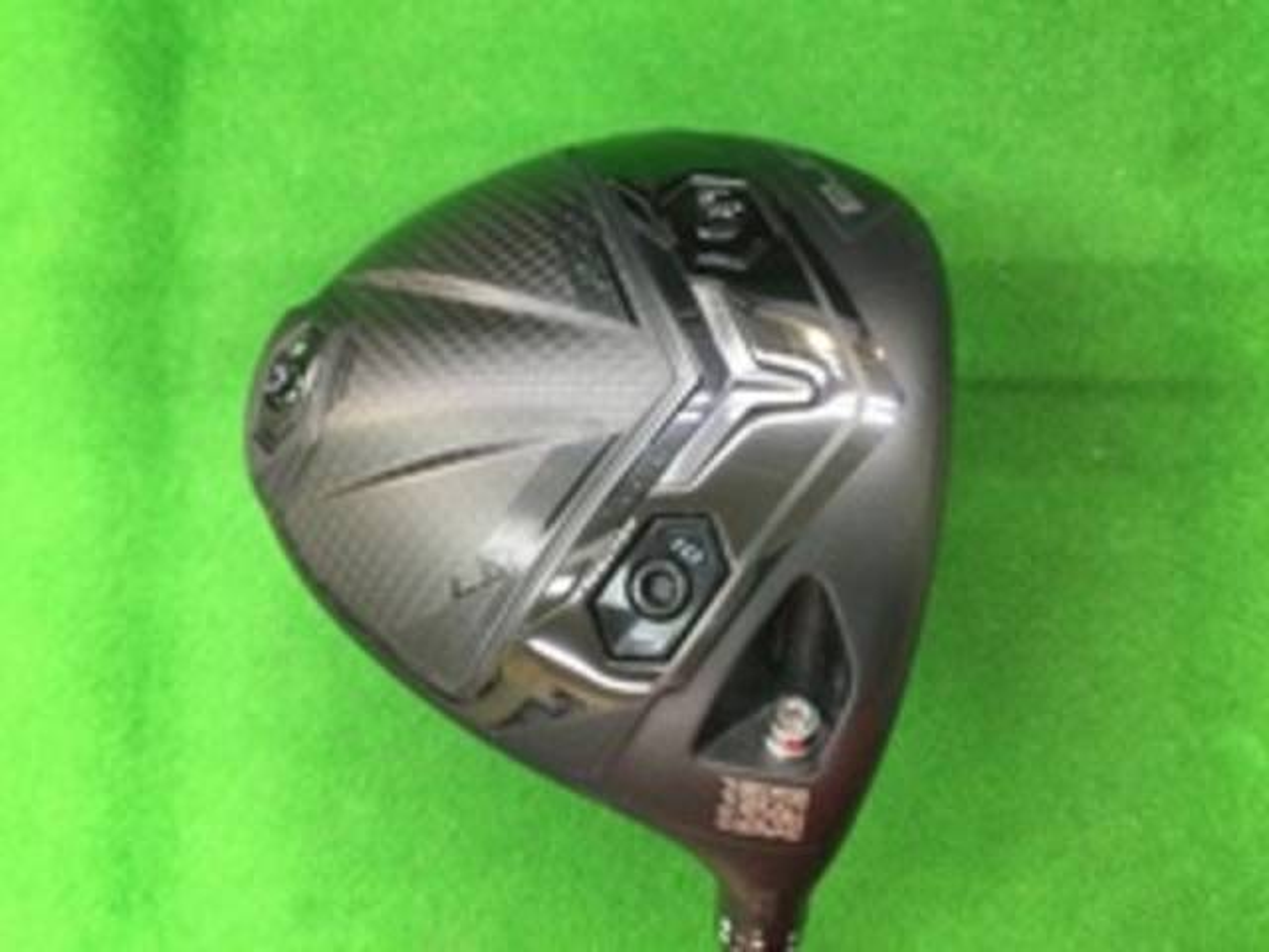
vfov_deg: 45.4
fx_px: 1136
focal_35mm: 31
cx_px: 634
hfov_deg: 58.4
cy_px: 476
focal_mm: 3.3
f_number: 2.4
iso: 250
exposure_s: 1/30
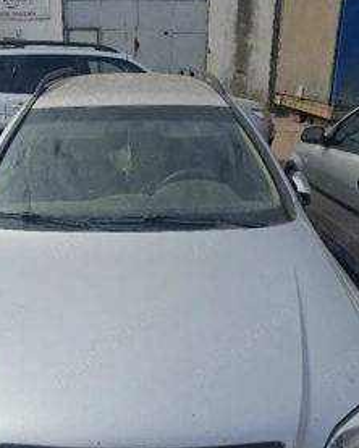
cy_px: 233
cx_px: 125
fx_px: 504
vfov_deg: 47.9
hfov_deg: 38.8
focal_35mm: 38
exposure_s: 1/769
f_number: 1.8
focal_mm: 4
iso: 20
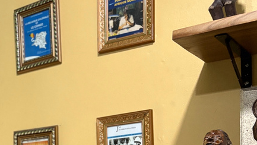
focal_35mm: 67
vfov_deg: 16.5
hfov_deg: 29.3
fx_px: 457
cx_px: -3
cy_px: 213
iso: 320
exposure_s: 1/50
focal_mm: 6
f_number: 1.6
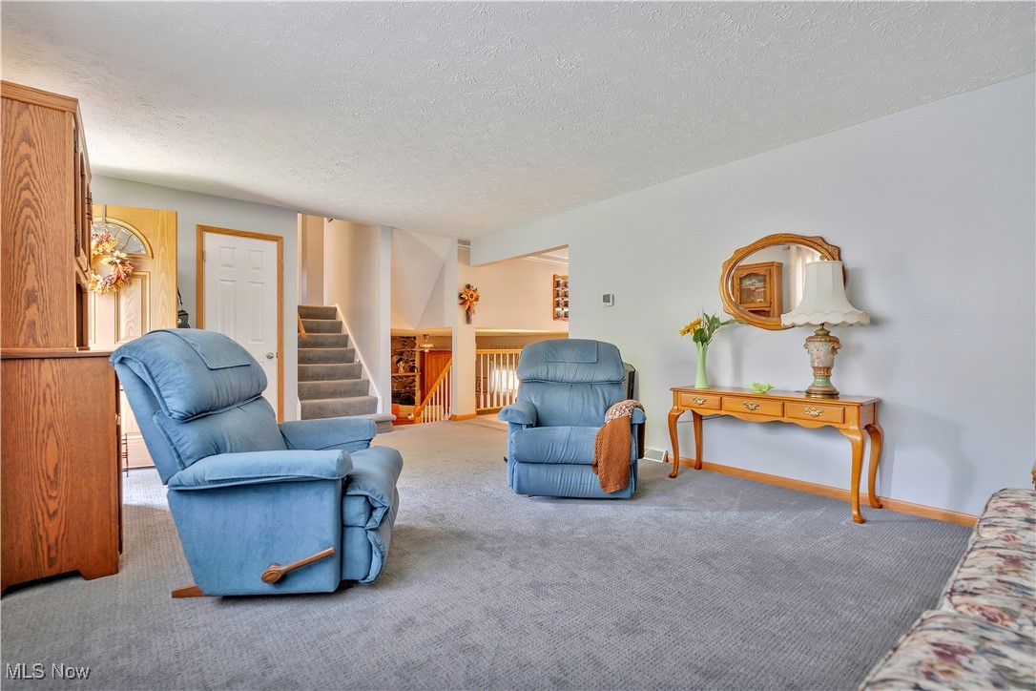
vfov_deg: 73.7
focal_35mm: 16
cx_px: 518
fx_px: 460
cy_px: 346
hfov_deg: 96.7
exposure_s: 1/40
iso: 400
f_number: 4
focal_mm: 16
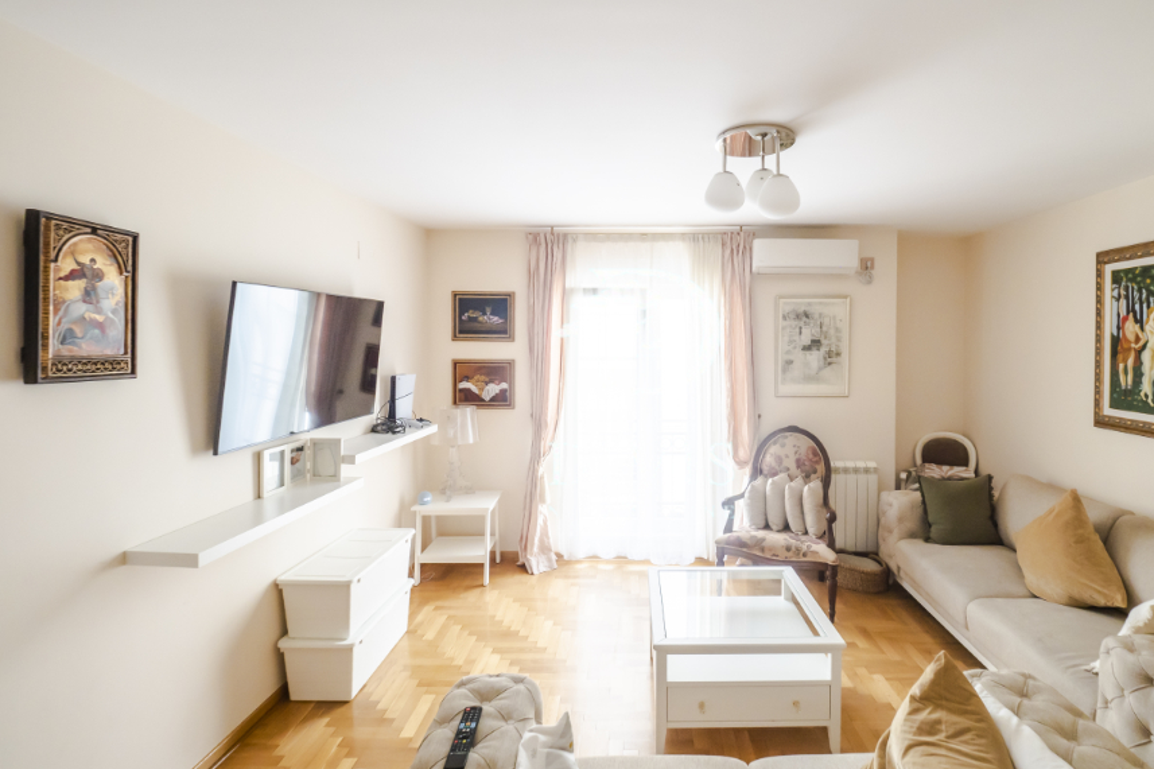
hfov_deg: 92.9
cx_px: 638
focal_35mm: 17
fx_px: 545
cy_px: 354
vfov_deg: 70.3
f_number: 4
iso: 400
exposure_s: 1/6
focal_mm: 7
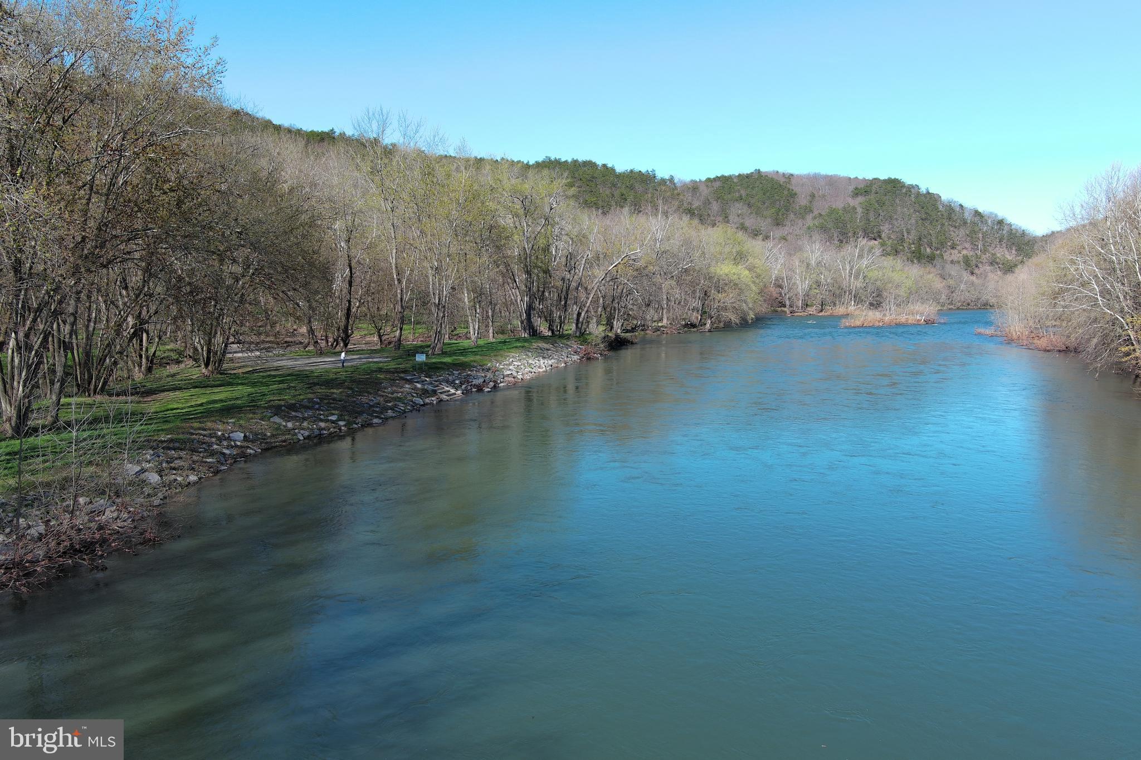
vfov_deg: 45.0
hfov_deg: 63.7
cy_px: 380
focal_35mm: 29
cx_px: 570
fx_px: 919
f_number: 2.8
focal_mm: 10.57
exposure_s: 1/737
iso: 100
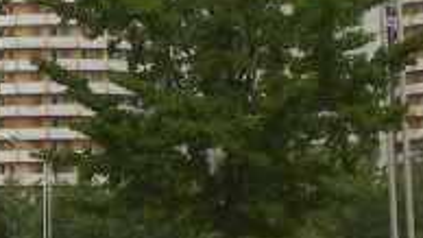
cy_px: 0
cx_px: -65
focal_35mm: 238
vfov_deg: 5.1
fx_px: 2669
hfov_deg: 9.0
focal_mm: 9.3
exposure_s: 1/250
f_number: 5.6
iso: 50
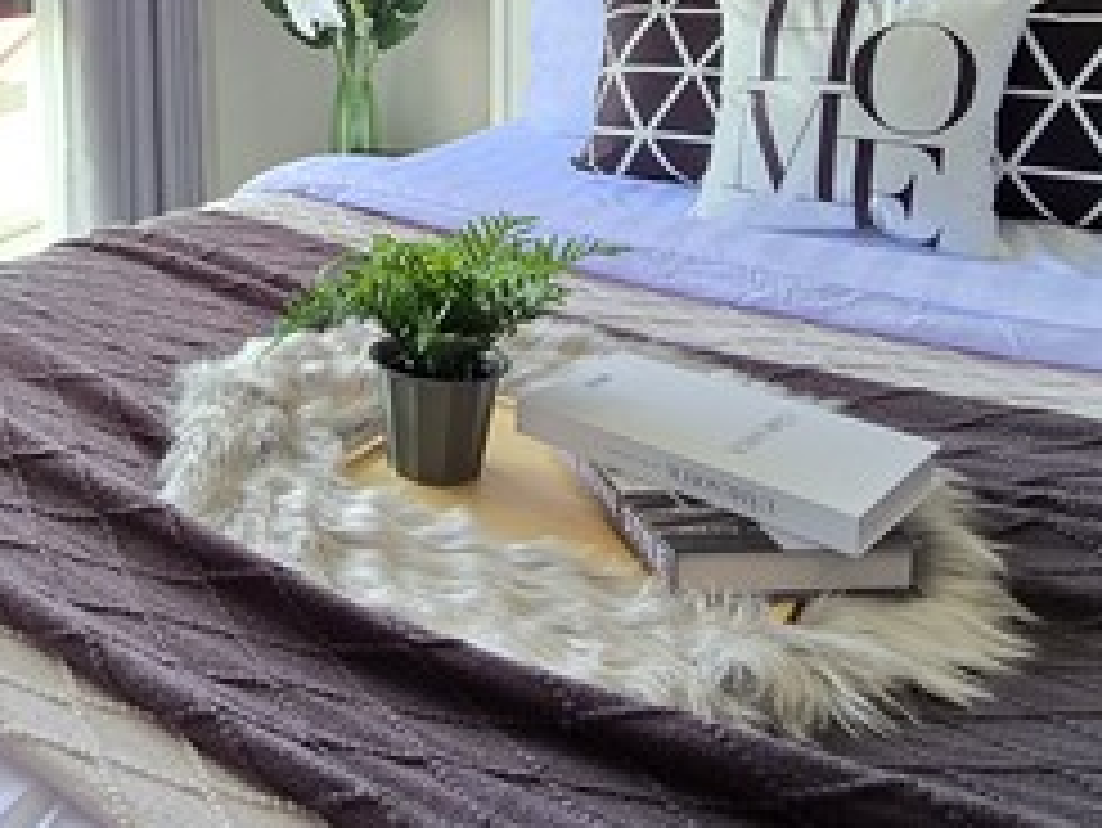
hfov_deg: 51.1
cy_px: 0
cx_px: 243
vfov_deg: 37.4
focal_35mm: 34
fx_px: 1083
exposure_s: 1/50
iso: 125
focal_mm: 2.2
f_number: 2.2
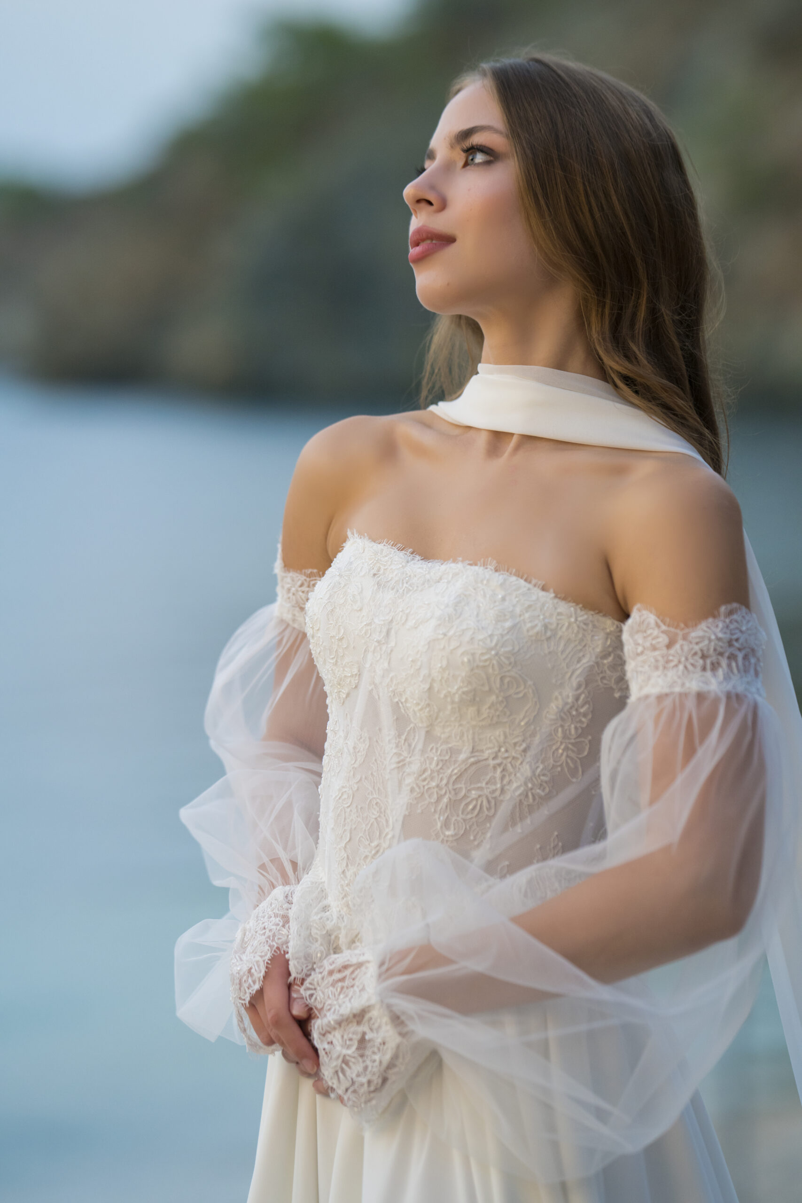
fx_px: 4510
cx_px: 401
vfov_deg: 15.2
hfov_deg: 10.2
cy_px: 602
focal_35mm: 135
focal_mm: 135
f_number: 2.8
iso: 1600
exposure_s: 1/125
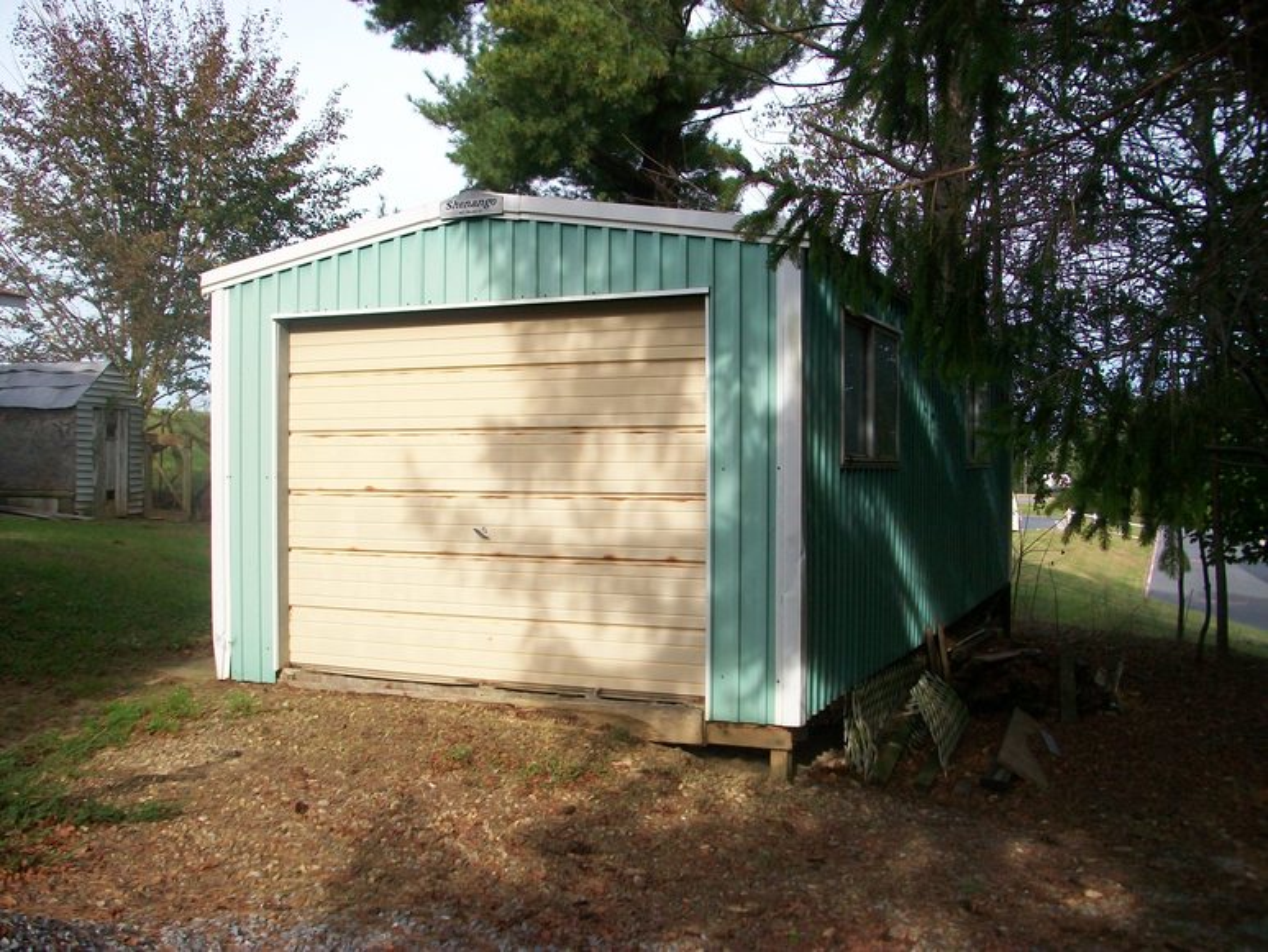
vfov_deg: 41.8
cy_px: 476
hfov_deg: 54.0
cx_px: 634
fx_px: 1246
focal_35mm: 34
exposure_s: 1/640
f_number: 2.8
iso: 80
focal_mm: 5.7
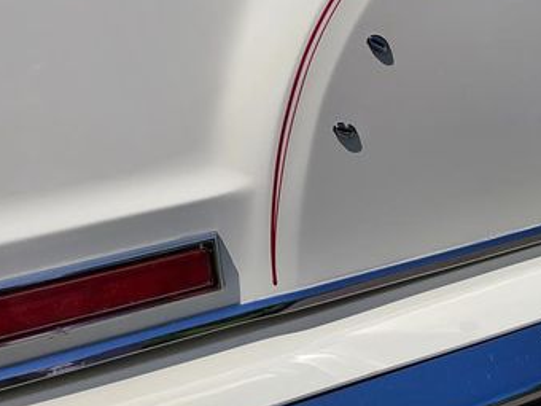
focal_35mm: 49
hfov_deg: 38.1
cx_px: 396
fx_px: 766
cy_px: 62
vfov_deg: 28.8
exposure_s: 1/5890
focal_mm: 5.4
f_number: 1.8
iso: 40
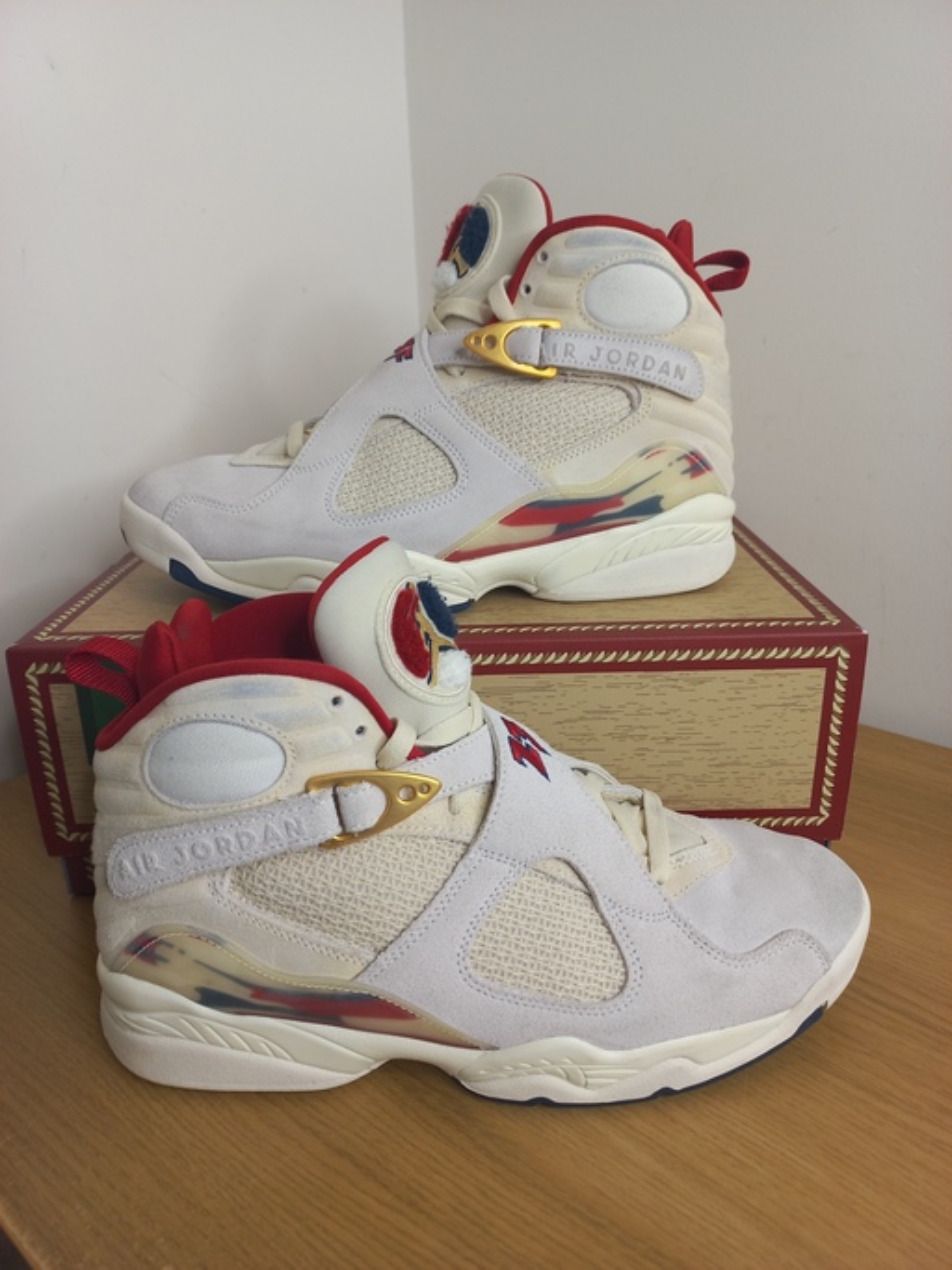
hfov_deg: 54.9
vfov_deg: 69.4
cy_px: 635
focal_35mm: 25
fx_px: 917
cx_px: 476
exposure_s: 1/50
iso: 50
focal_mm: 4.6
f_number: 1.8
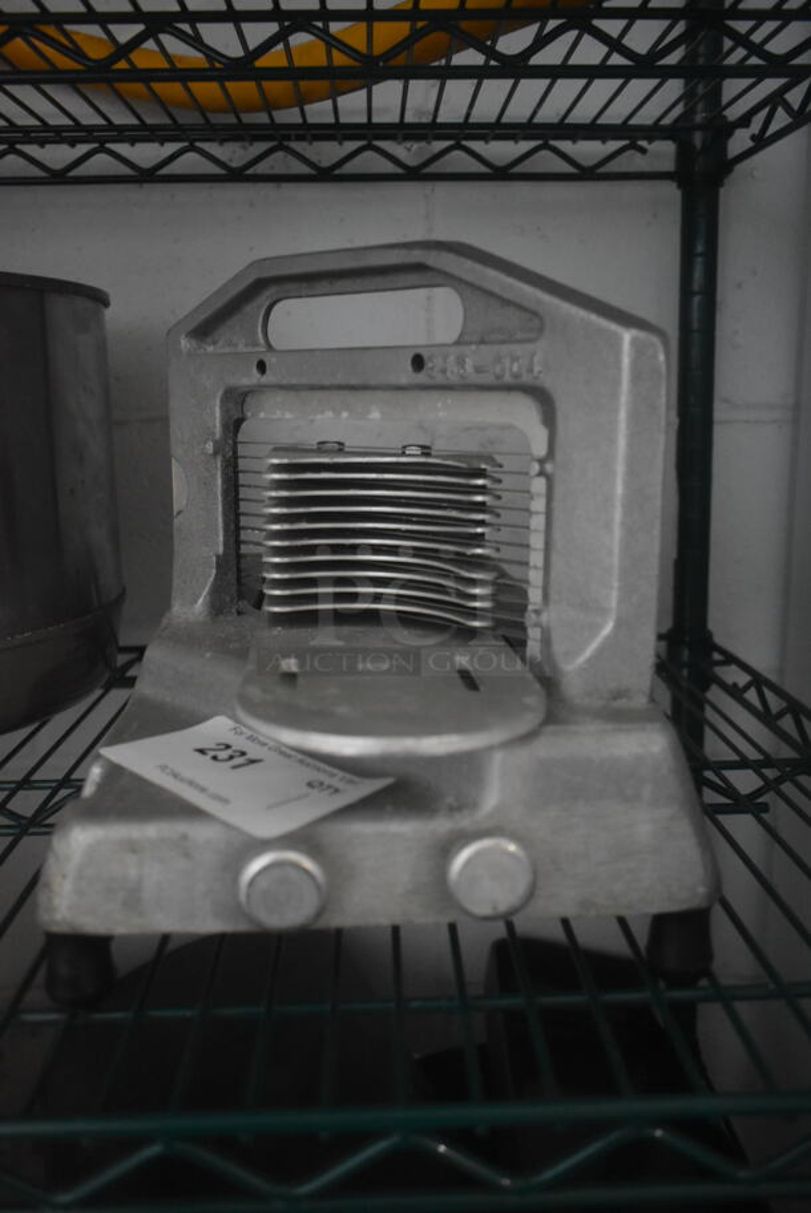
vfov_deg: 59.5
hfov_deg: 41.8
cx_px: 406
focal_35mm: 32
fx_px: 1063
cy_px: 606
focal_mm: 21
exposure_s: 1/125
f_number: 3.8
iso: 2800
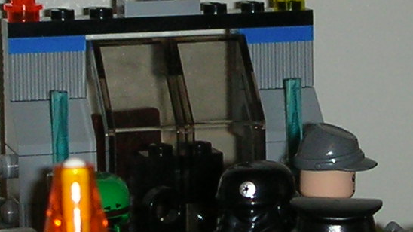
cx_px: 242
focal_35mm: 196
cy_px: 66
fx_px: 2146
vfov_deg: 6.2
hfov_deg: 11.0
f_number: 3
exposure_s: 1/60.1
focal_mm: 5.8
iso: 50
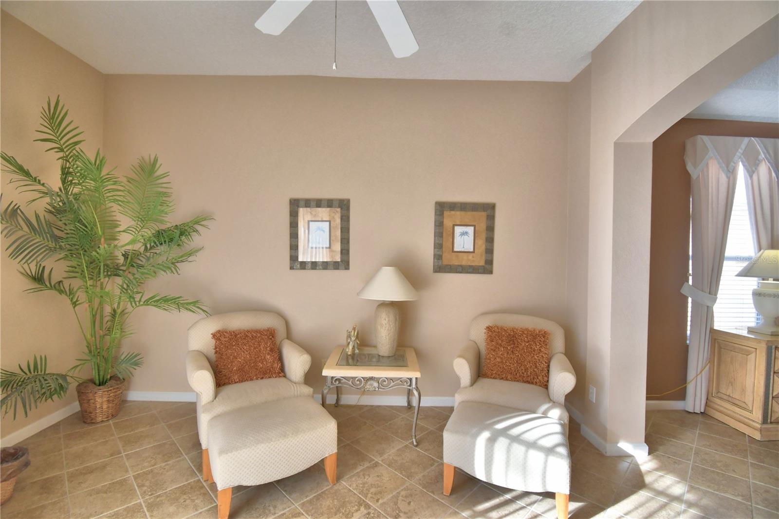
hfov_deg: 100.4
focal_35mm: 15
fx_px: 324
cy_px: 260
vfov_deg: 77.3
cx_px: 390
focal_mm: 10
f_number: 4.5
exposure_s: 1/80
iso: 400
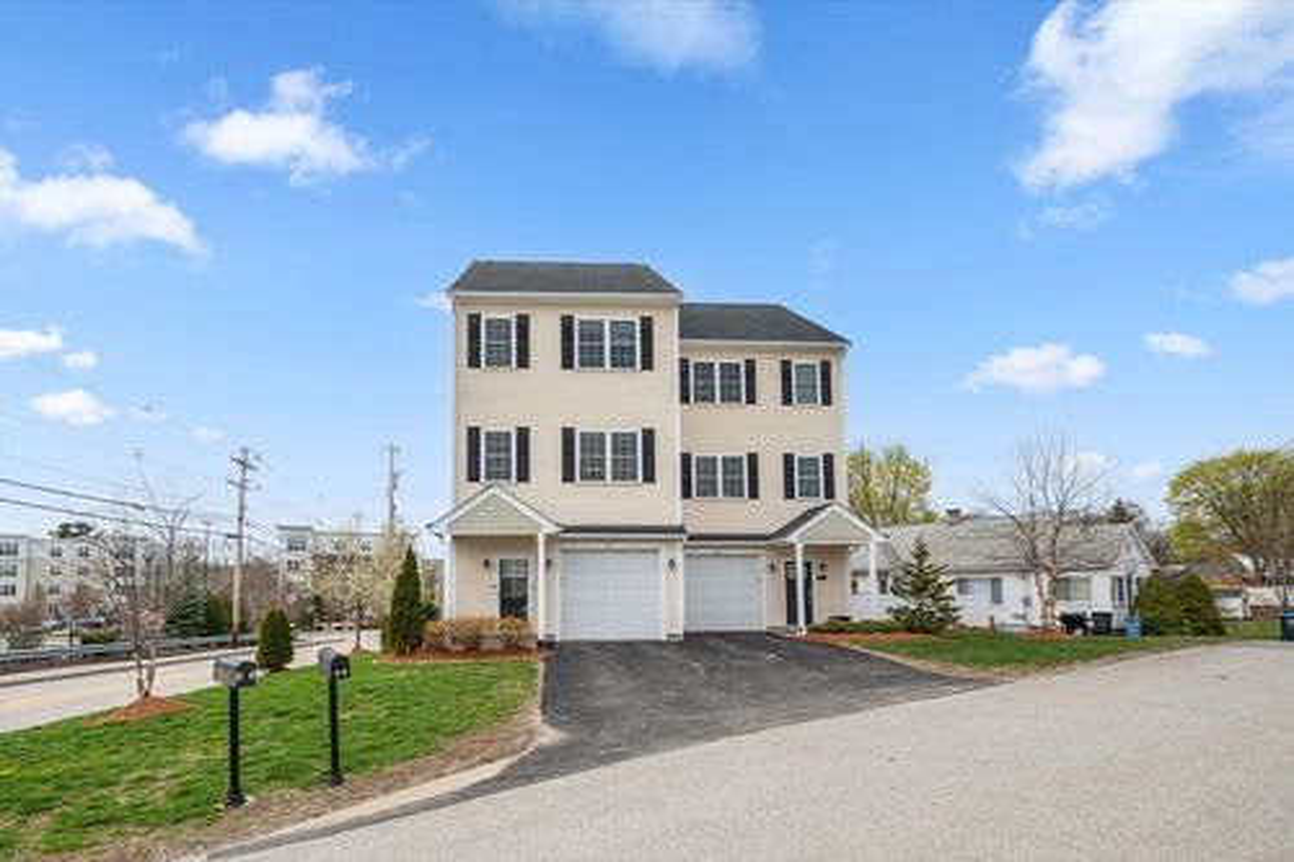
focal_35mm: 14
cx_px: 647
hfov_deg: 104.3
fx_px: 503
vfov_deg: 81.2
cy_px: 431
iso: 100
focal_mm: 14
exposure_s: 1/125
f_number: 9
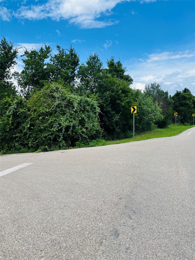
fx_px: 195
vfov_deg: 67.3
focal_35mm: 26
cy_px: 130
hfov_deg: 53.1
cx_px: 98
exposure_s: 1/1862
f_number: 1.6
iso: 50
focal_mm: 5.1
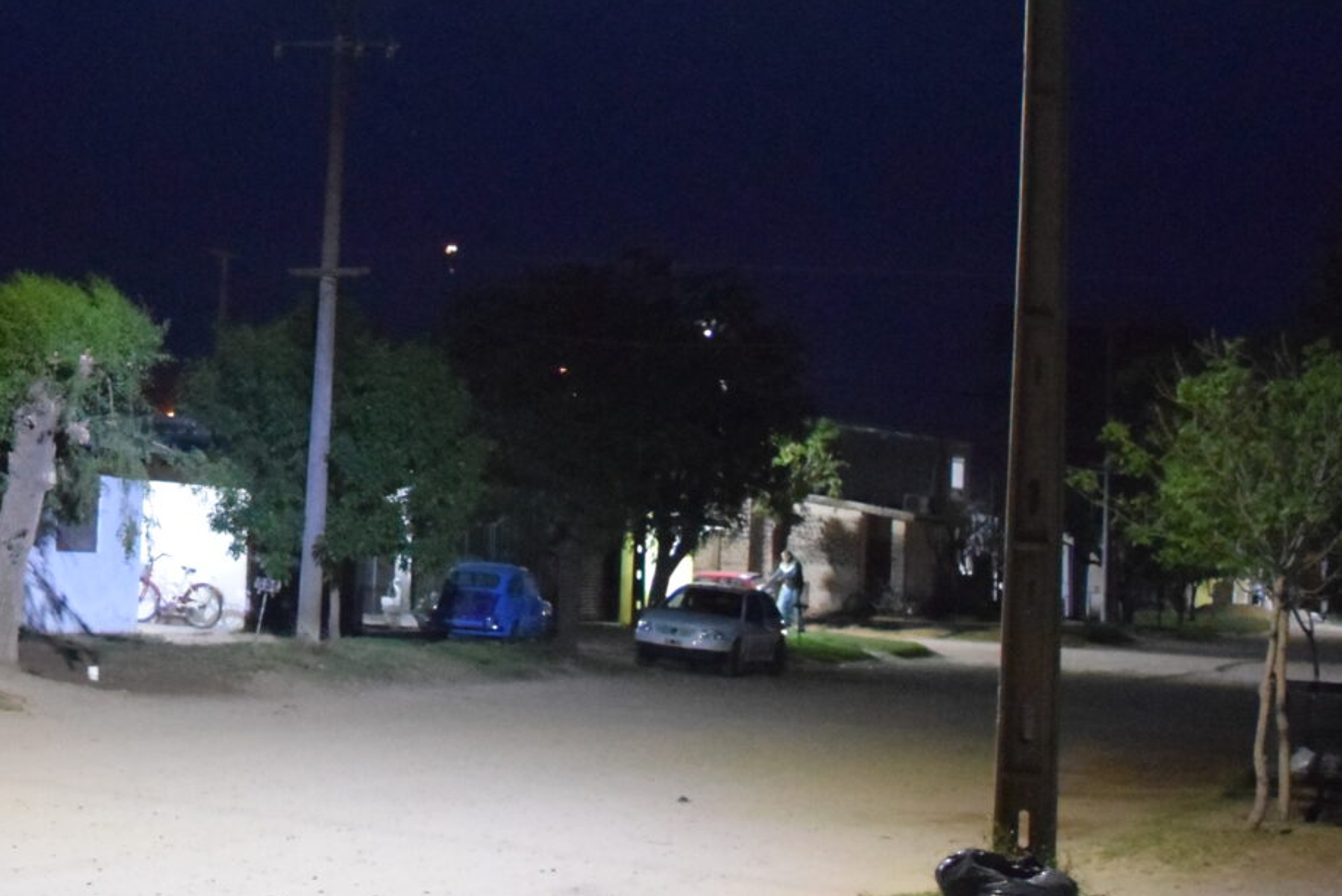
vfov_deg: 16.0
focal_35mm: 84
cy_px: 42
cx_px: -26
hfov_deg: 23.1
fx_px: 3132
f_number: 3.5
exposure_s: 1/25
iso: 6400
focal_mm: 20
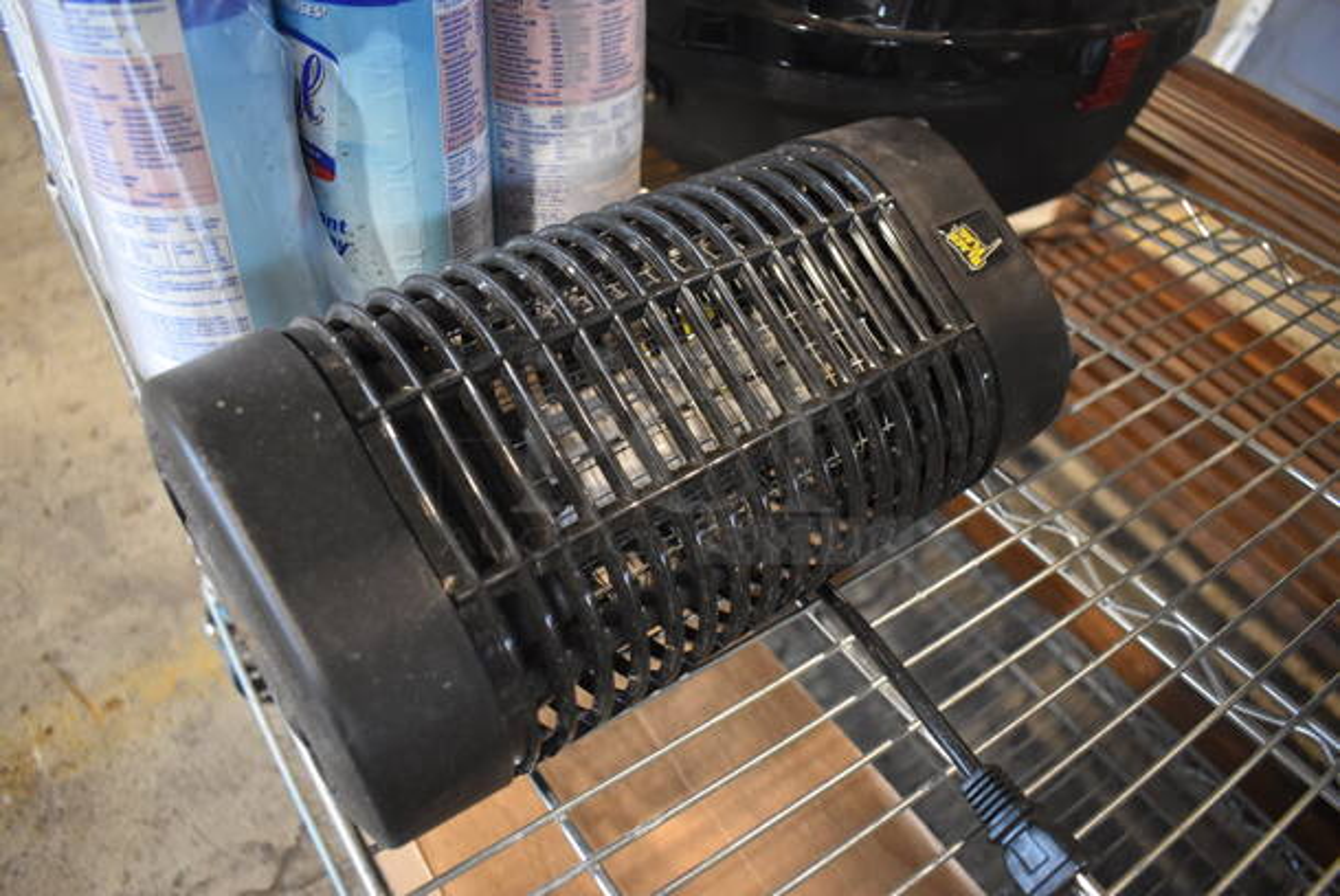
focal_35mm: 27
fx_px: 1006
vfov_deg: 48.0
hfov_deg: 67.3
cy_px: 448
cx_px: 670
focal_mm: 18
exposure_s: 1/125
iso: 2800
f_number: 3.5
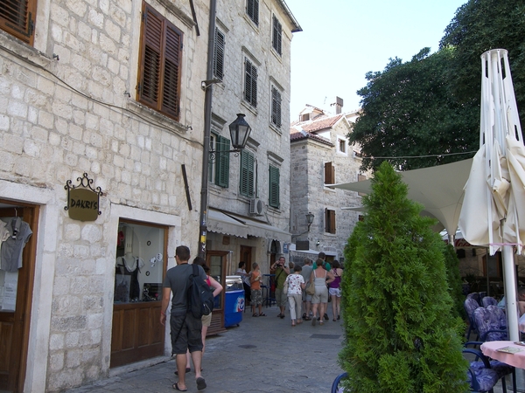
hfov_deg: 56.8
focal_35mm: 32
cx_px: 262
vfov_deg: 44.2
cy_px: 196
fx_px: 485
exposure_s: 1/160
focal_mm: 6.7
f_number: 3.2
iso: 50
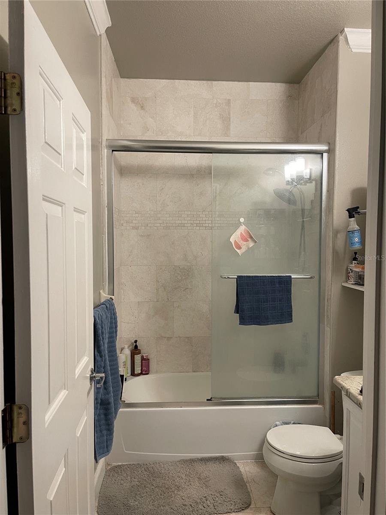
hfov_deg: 54.9
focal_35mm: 25
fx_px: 372
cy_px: 258
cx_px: 193
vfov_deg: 69.4
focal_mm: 5.1
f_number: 1.6
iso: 125
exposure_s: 1/60
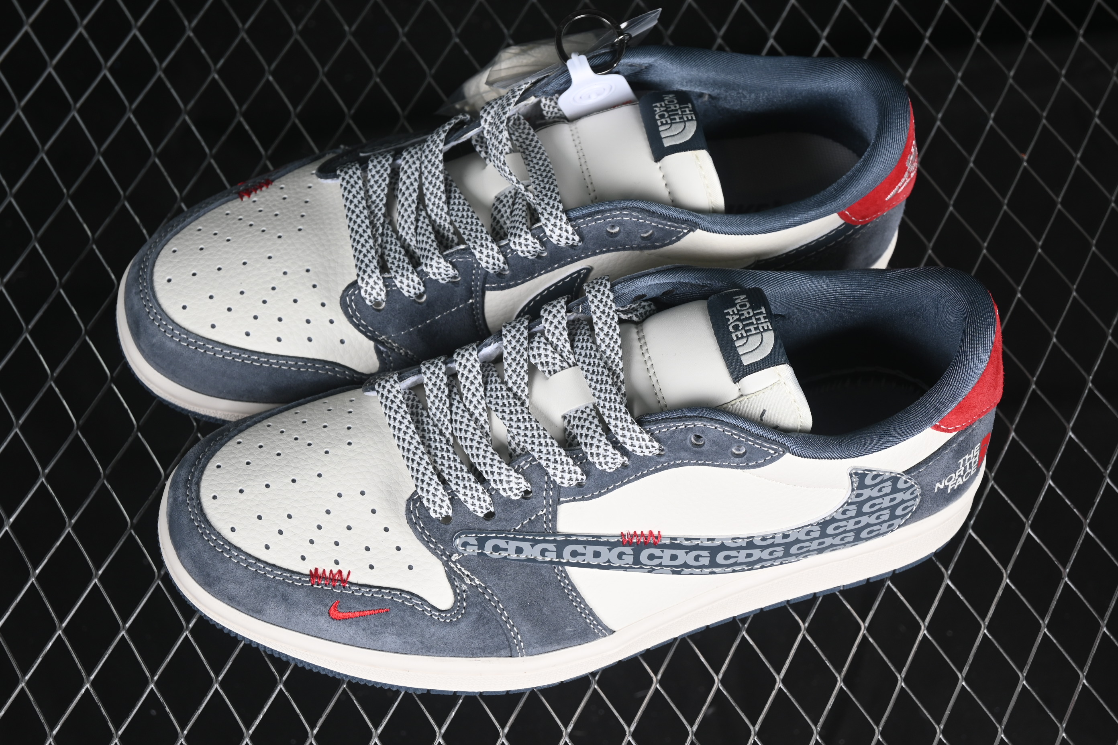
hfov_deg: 27.0
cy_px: 372
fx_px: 2329
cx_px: 559
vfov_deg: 18.2
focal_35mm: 75
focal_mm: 50
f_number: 7.1
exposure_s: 1/80
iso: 160
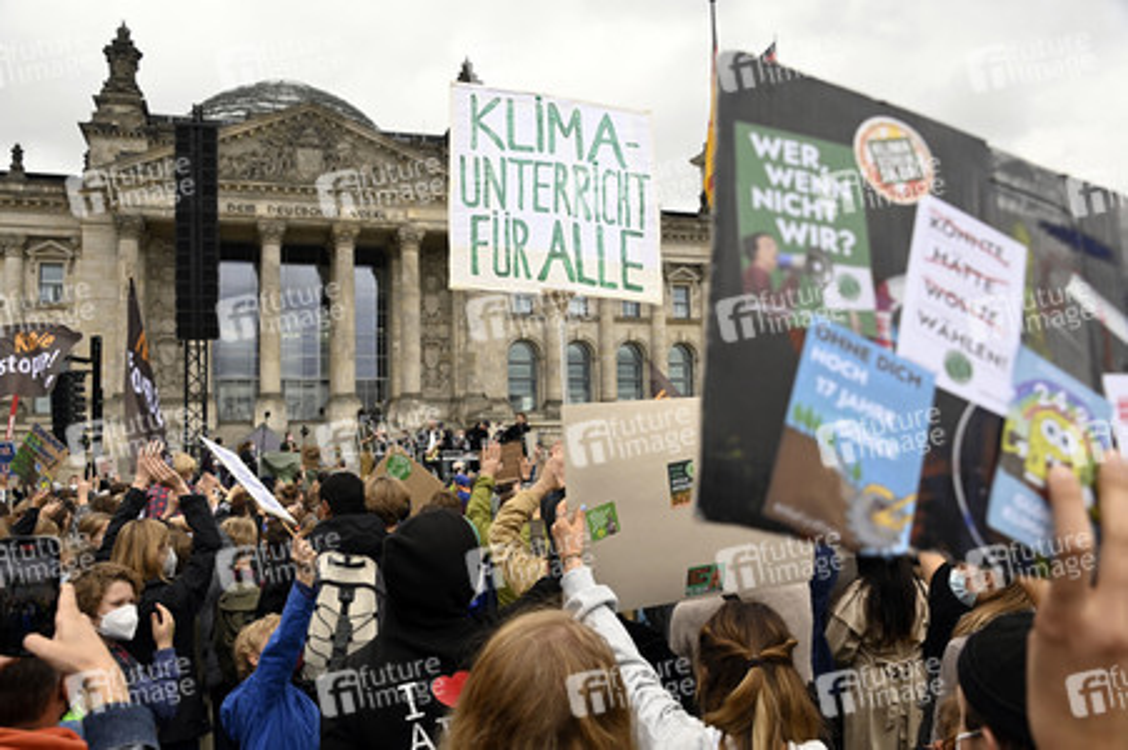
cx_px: 564
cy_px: 375
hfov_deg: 58.8
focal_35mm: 32
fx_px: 1002
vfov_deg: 41.1
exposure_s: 1/1250
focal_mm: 32
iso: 1250
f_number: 6.3
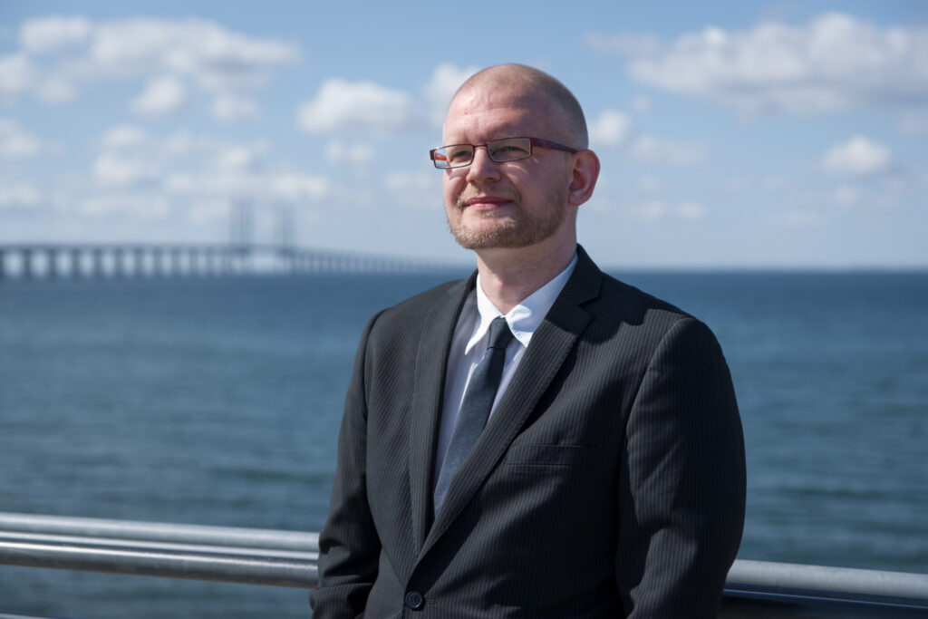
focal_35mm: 60
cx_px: 464
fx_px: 1547
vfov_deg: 22.6
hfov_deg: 33.4
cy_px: 310
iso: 200
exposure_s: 1/2000
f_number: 3.5
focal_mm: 60
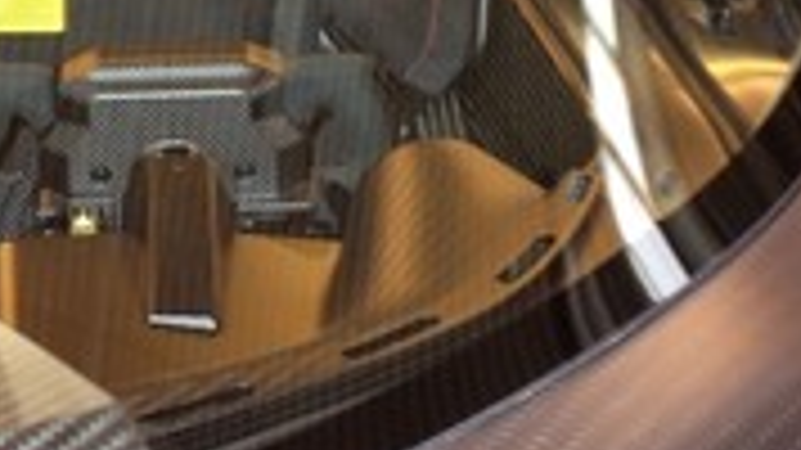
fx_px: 3227
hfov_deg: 13.6
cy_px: -266
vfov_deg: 7.8
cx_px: -252
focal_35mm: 152
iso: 800
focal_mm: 16.01
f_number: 3.2
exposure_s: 1/30
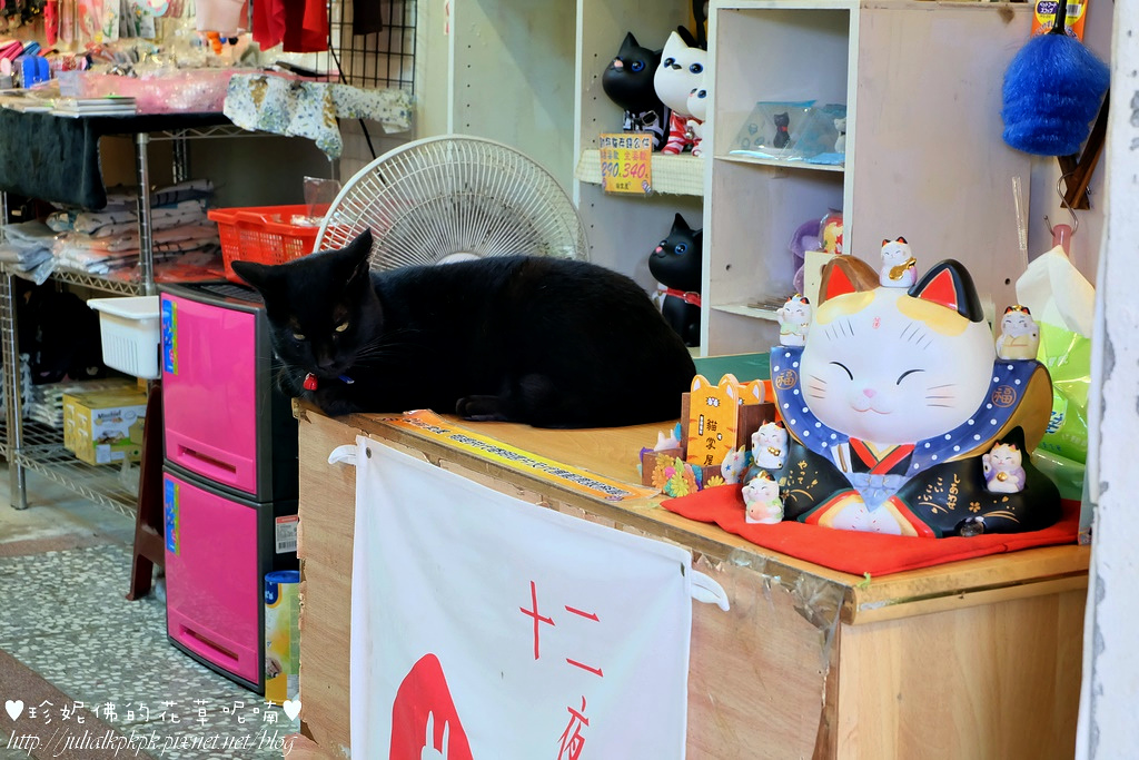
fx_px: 2373
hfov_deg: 27.0
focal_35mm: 75
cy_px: 380
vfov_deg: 18.2
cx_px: 570
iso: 3200
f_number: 9
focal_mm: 50
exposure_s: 1/17
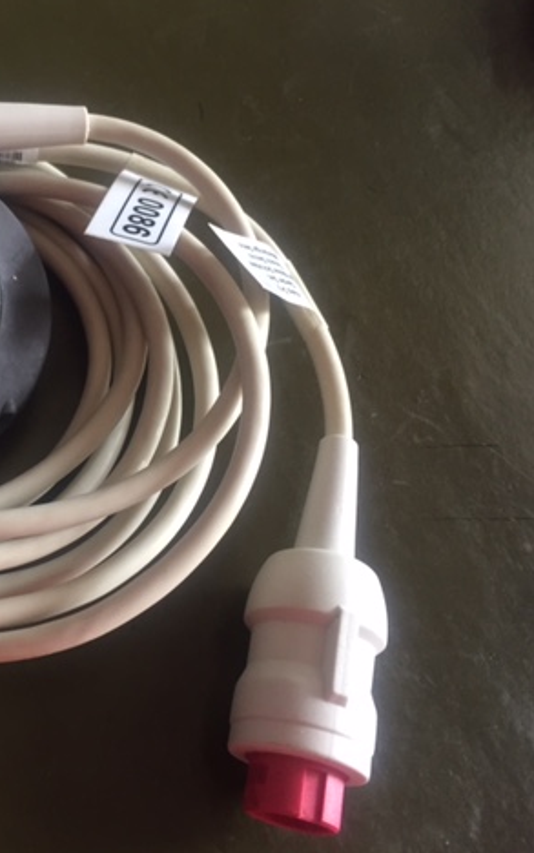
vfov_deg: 47.2
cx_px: -5
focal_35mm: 42
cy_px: 419
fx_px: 977
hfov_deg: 28.6
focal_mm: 4.15
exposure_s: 1/33
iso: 160
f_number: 2.2
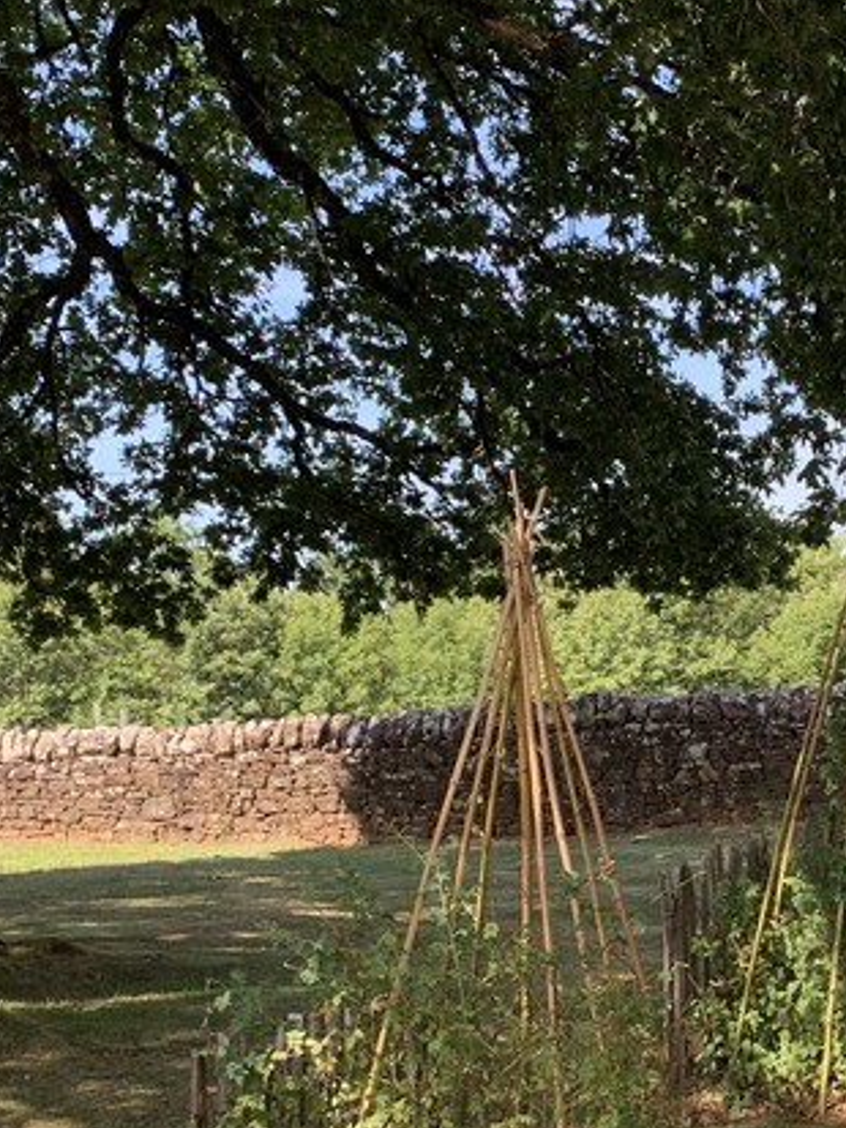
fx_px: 2052
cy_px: 729
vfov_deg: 30.5
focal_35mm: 63
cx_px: 737
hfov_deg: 22.8
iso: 25
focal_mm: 4.25
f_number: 1.8
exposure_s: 1/297
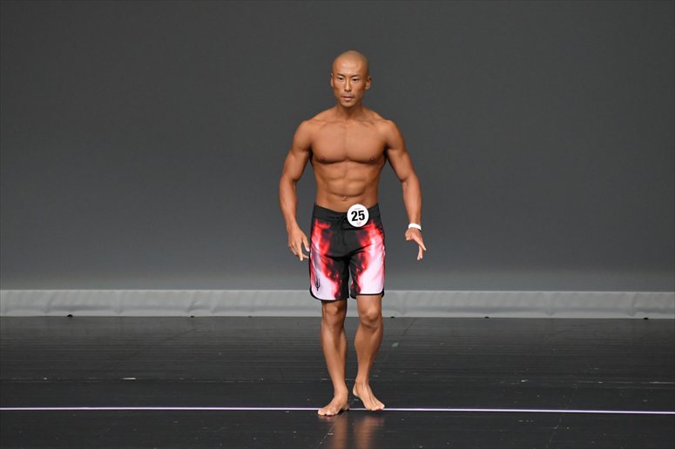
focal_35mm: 375
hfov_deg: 5.5
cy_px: 224
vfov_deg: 3.7
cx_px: 338
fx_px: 7028
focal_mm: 250
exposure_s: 1/400
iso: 4000
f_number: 5.6
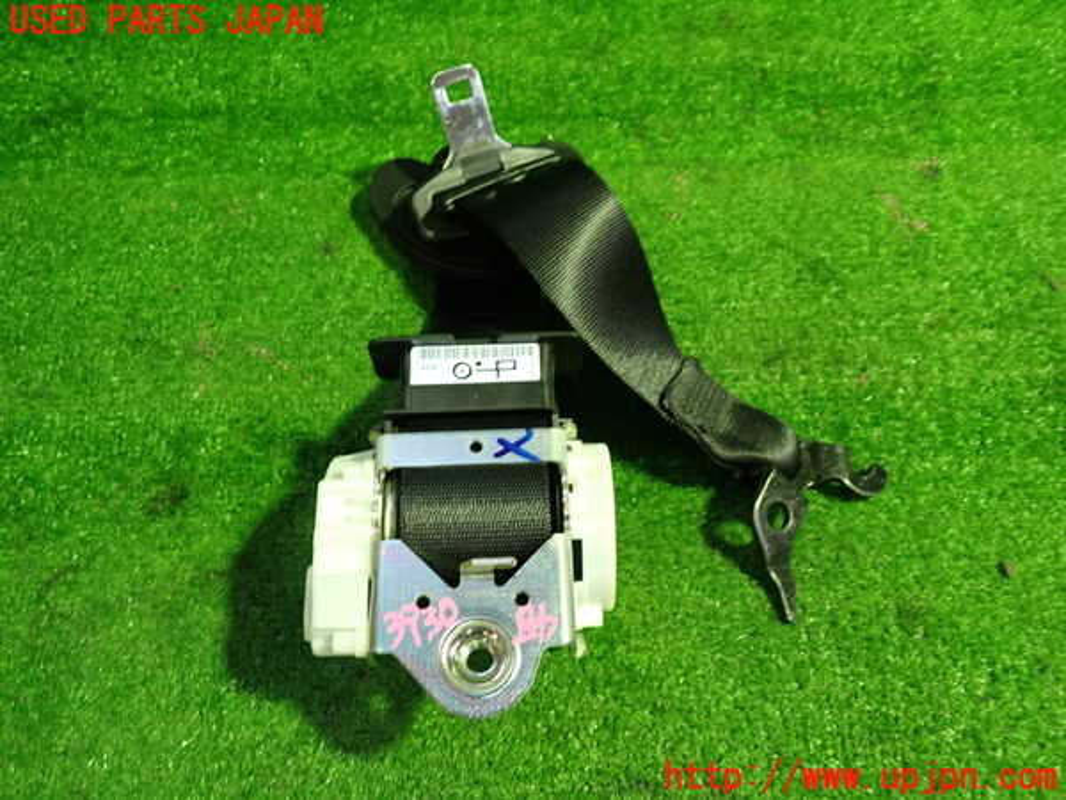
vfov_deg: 46.8
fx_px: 924
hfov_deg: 60.0
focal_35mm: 30
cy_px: 400
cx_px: 533
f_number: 2.3
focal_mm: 5.4
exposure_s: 1/30
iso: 320
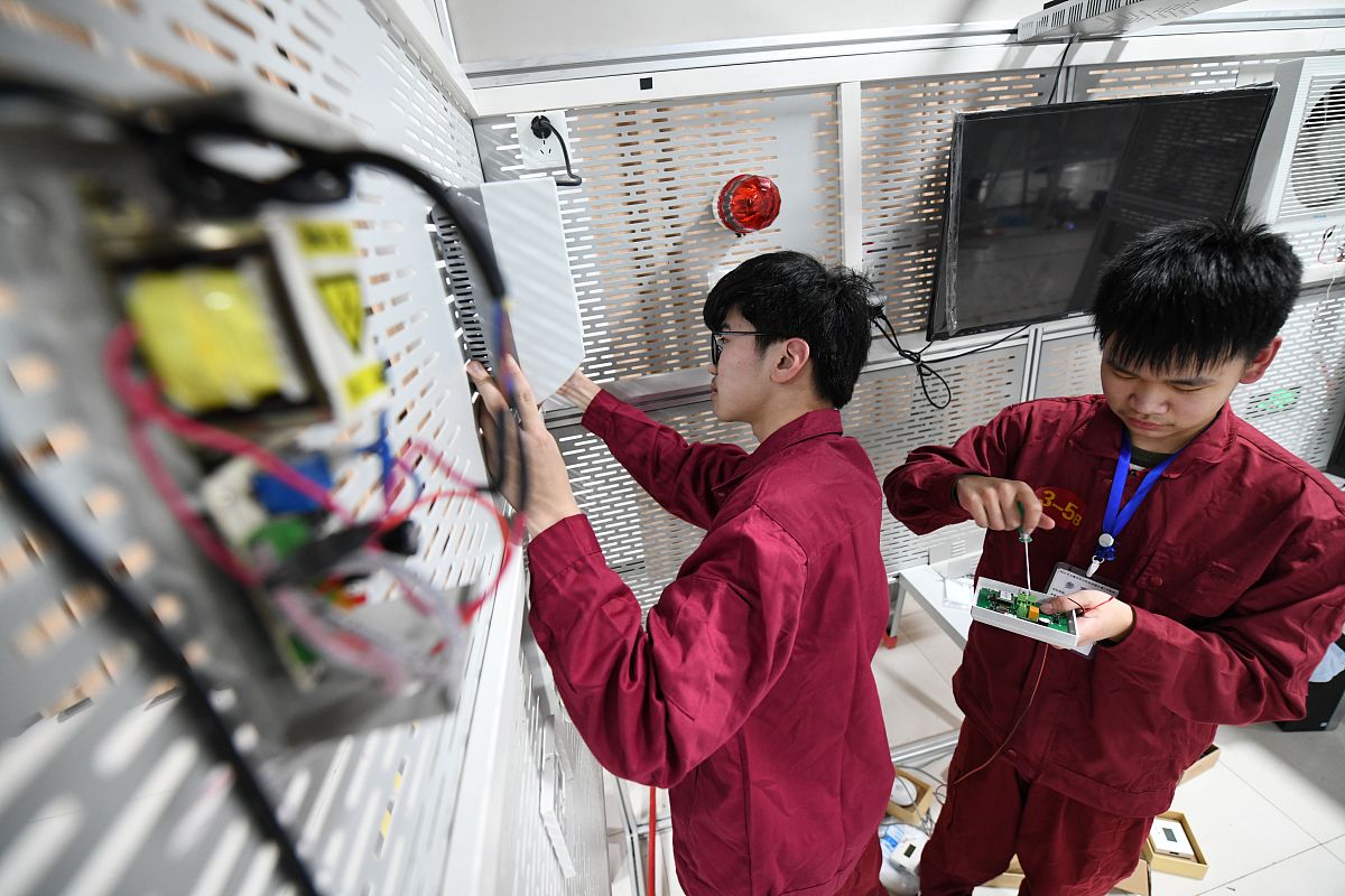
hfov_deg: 104.3
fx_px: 523
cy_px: 448
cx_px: 672
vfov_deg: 81.2
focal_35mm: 14
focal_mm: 14
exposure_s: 1/30
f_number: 3.5
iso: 2000
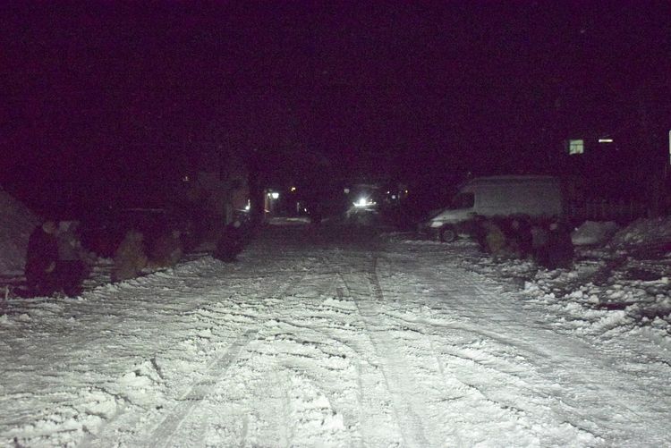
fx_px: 1063
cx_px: 336
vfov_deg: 23.8
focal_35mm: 57
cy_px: 224
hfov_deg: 35.0
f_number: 5
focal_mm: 38
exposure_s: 1/200
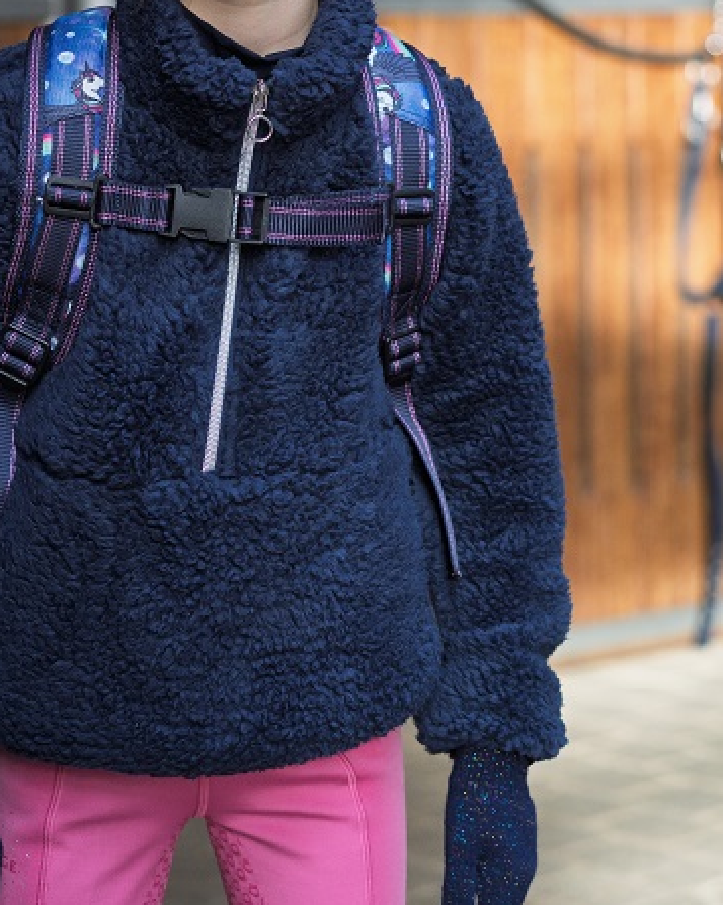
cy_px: 77
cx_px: 180
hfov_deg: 14.7
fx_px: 2785
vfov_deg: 18.1
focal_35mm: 104
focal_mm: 55
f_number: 2.8
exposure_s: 1/125
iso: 200
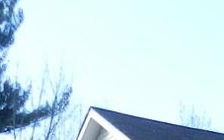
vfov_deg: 6.6
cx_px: 310
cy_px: 482
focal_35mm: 172
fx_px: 1050
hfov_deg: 11.8
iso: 160
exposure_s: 1/500
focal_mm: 4
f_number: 3.4
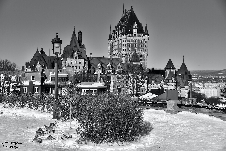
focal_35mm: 55
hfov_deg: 36.2
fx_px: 345
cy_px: 76
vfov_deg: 24.6
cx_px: 113
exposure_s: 1/4000
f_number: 5
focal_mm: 55
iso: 200
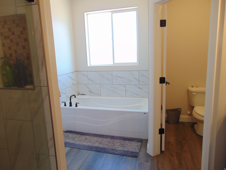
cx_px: 113
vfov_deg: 54.9
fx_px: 163
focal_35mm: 25
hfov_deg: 69.4
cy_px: 85
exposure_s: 1/30
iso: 100
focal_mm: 4.5
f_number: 3
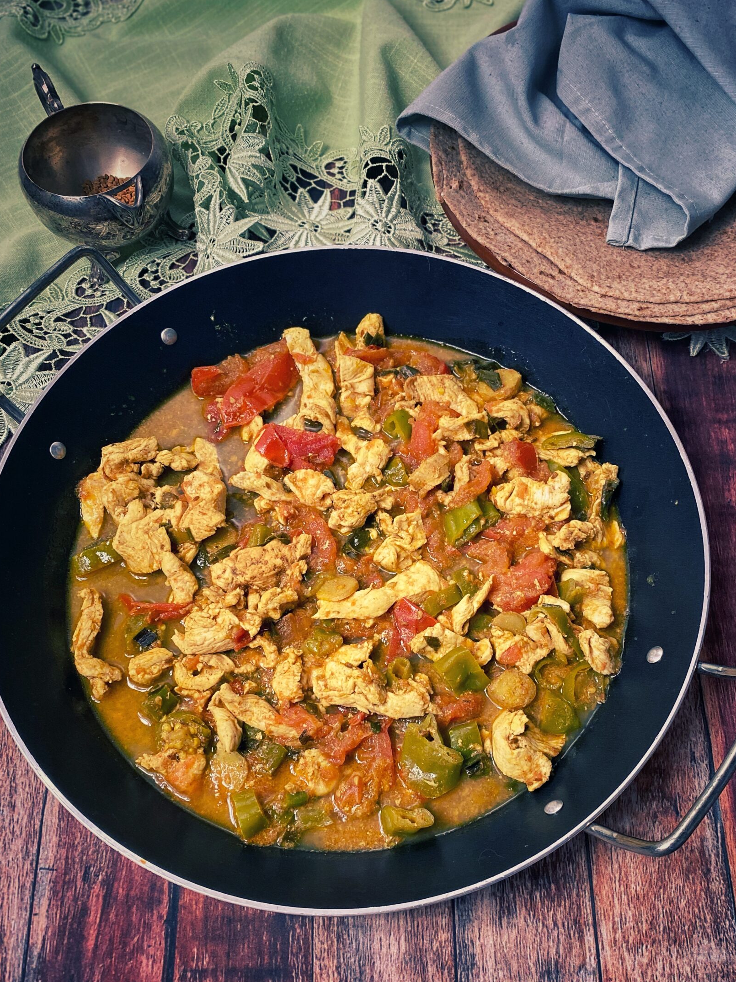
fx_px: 879
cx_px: 389
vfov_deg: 58.0
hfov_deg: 45.4
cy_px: 576
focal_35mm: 31
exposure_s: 1/50
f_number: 1.8
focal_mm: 4.25
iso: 160
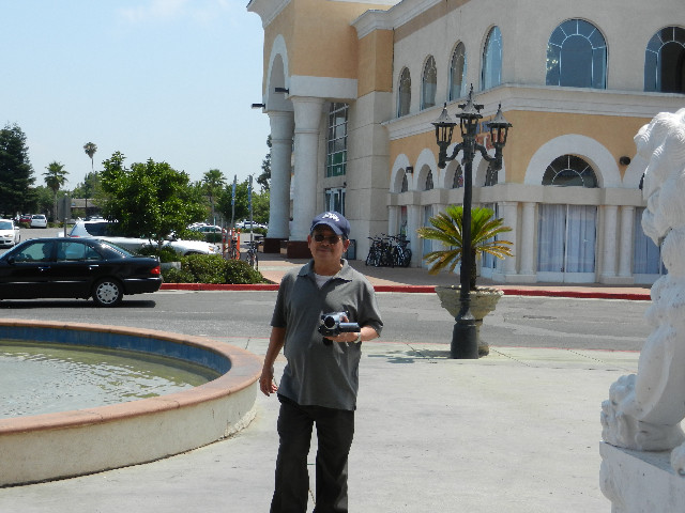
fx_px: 1049
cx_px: 342
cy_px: 256
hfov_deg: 36.2
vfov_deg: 27.5
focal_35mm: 53
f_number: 4.4
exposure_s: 1/1250
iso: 160
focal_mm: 9.4
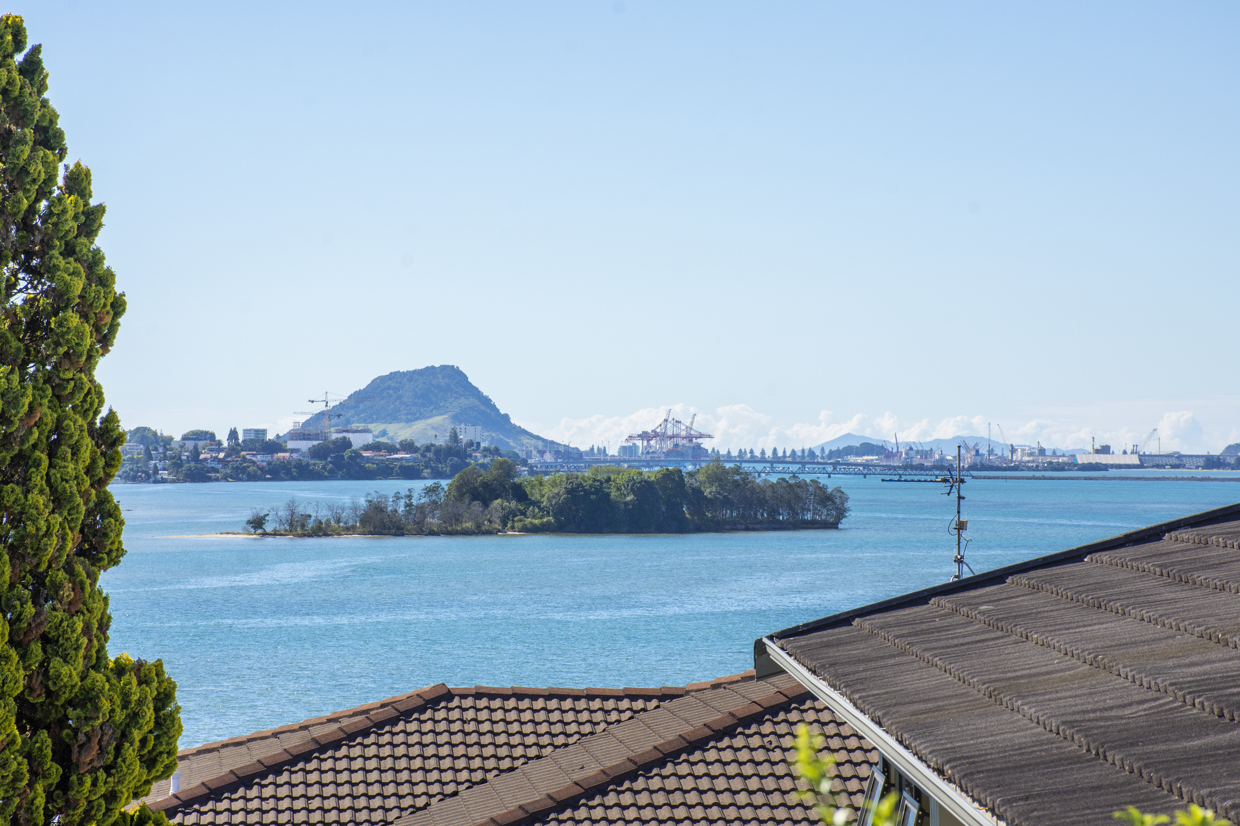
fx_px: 3875
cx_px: 620
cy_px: 413
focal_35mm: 112
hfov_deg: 18.2
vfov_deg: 12.2
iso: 250
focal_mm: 75
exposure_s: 1/320
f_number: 11
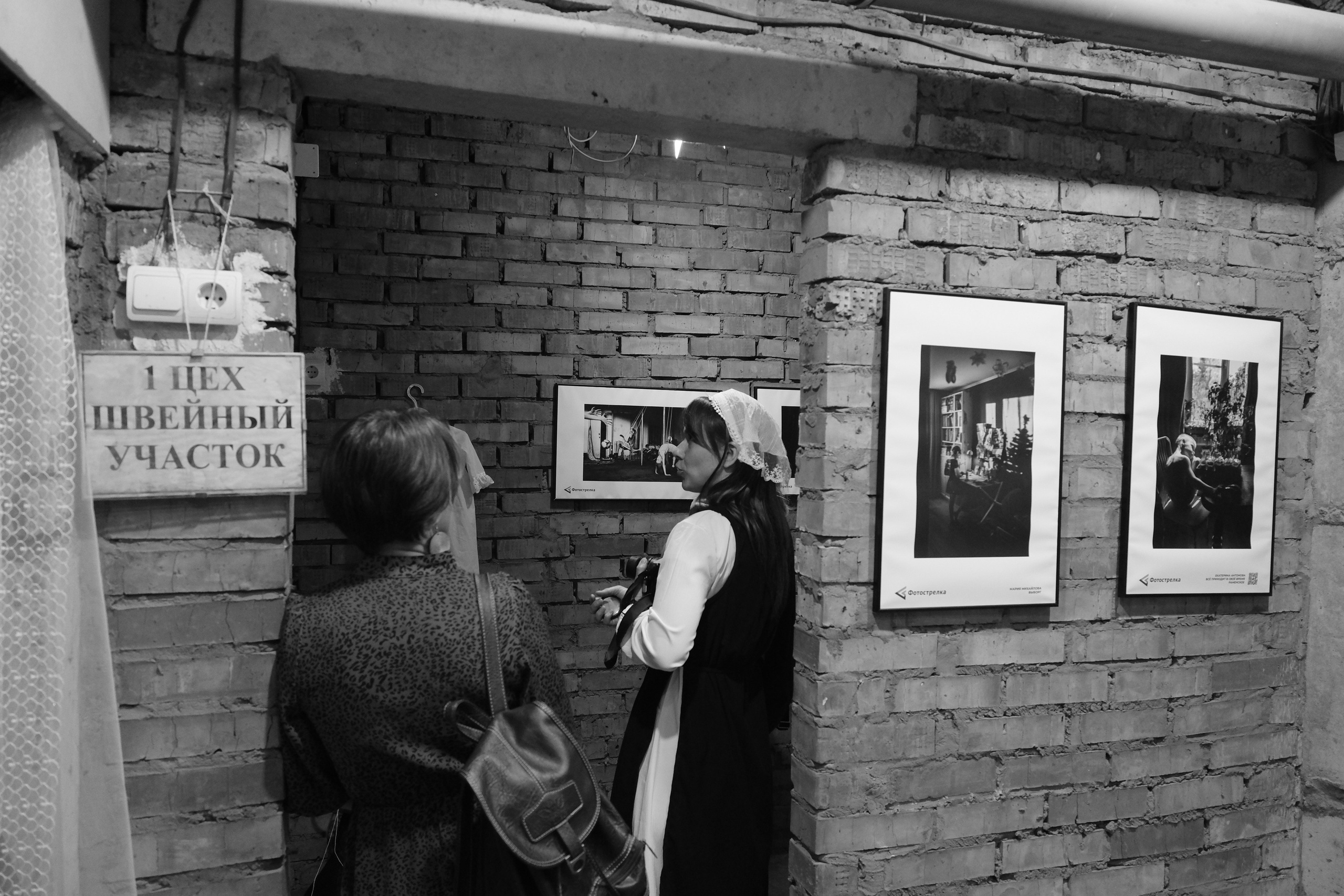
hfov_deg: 73.7
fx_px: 896
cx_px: 672
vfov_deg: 53.1
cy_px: 448
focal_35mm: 24
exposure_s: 1/100
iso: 2500
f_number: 2.8
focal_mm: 16
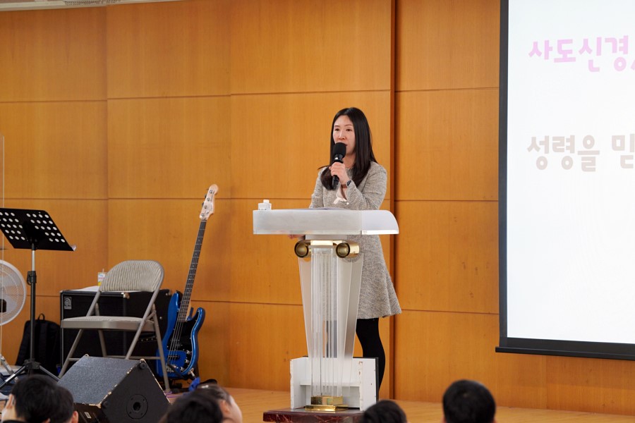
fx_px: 2540
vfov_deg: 9.5
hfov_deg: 14.3
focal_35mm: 144
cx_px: 318
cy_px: 212
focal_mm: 144
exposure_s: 1/160
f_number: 4
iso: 800
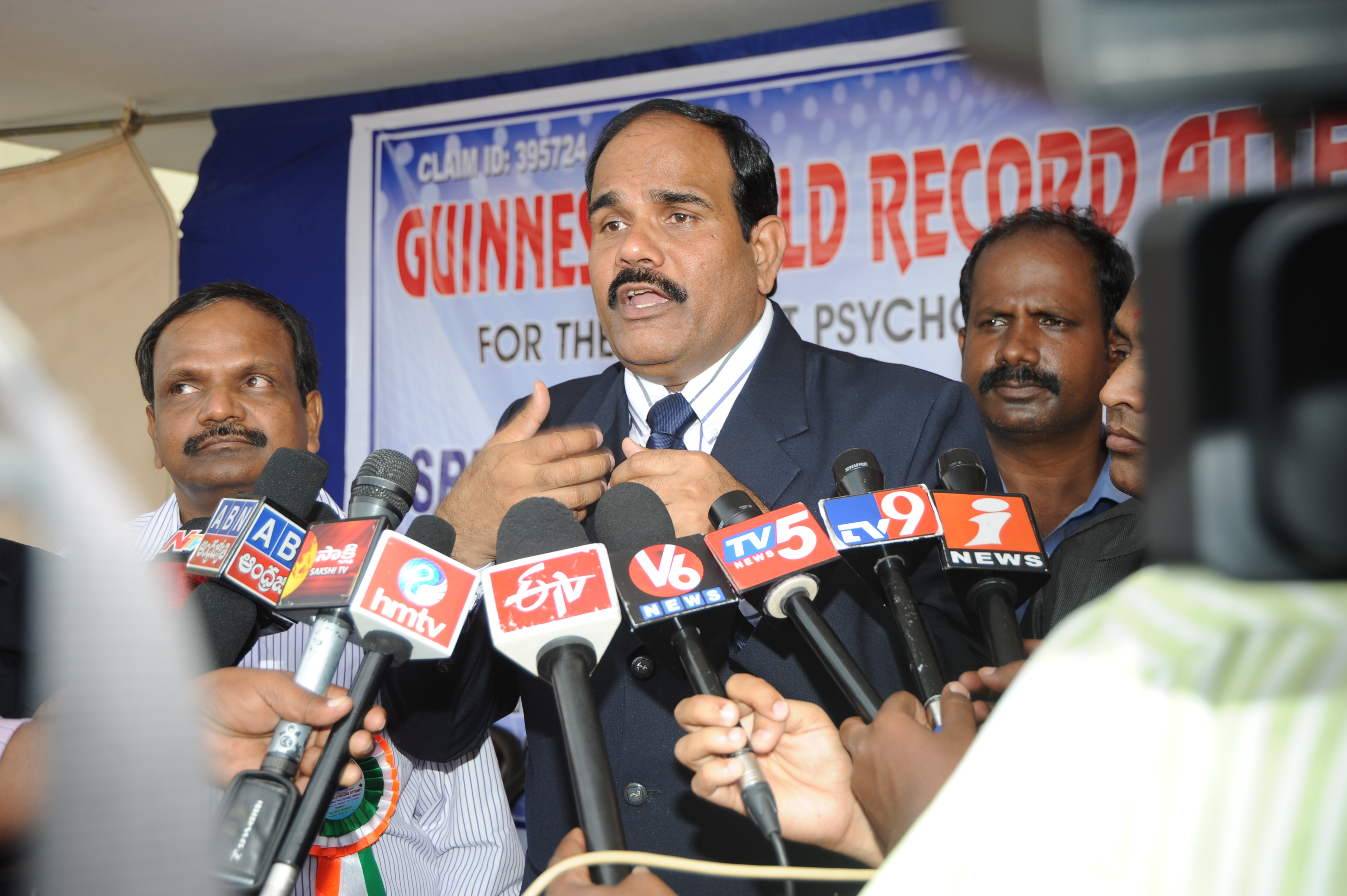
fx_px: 1795
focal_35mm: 48
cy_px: 448
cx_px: 674
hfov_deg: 41.1
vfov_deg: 28.0
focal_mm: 48
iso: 200
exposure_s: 1/160
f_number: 6.3
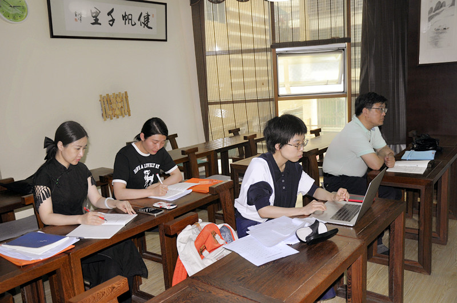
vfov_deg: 41.6
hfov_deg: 59.6
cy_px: 152
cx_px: 228
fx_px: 399
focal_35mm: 32
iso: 500
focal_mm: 21
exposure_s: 1/60
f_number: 3.8
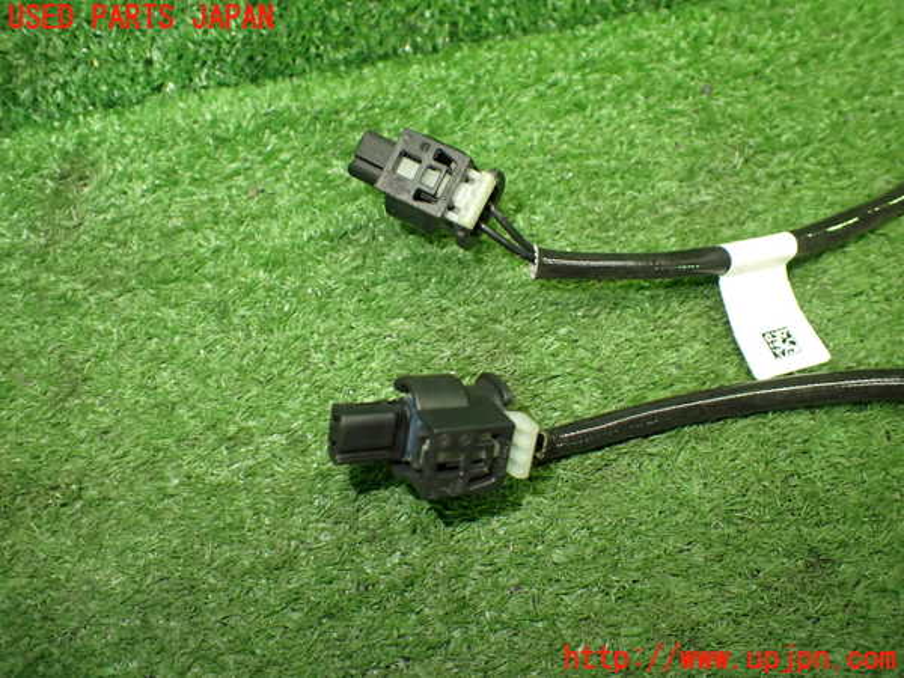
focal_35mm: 30
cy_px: 339
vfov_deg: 46.8
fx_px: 783
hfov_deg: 60.0
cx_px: 452
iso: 800
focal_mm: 5.4
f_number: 2.3
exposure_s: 1/125
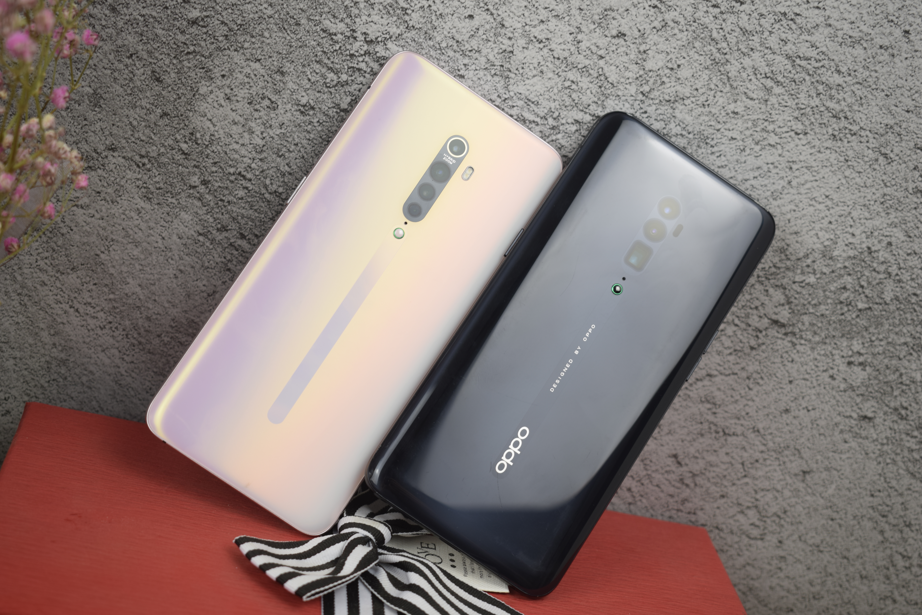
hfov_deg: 33.4
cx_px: 461
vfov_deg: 22.6
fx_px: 1537
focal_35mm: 60
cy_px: 308
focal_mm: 40
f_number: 5
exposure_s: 1/25
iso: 100
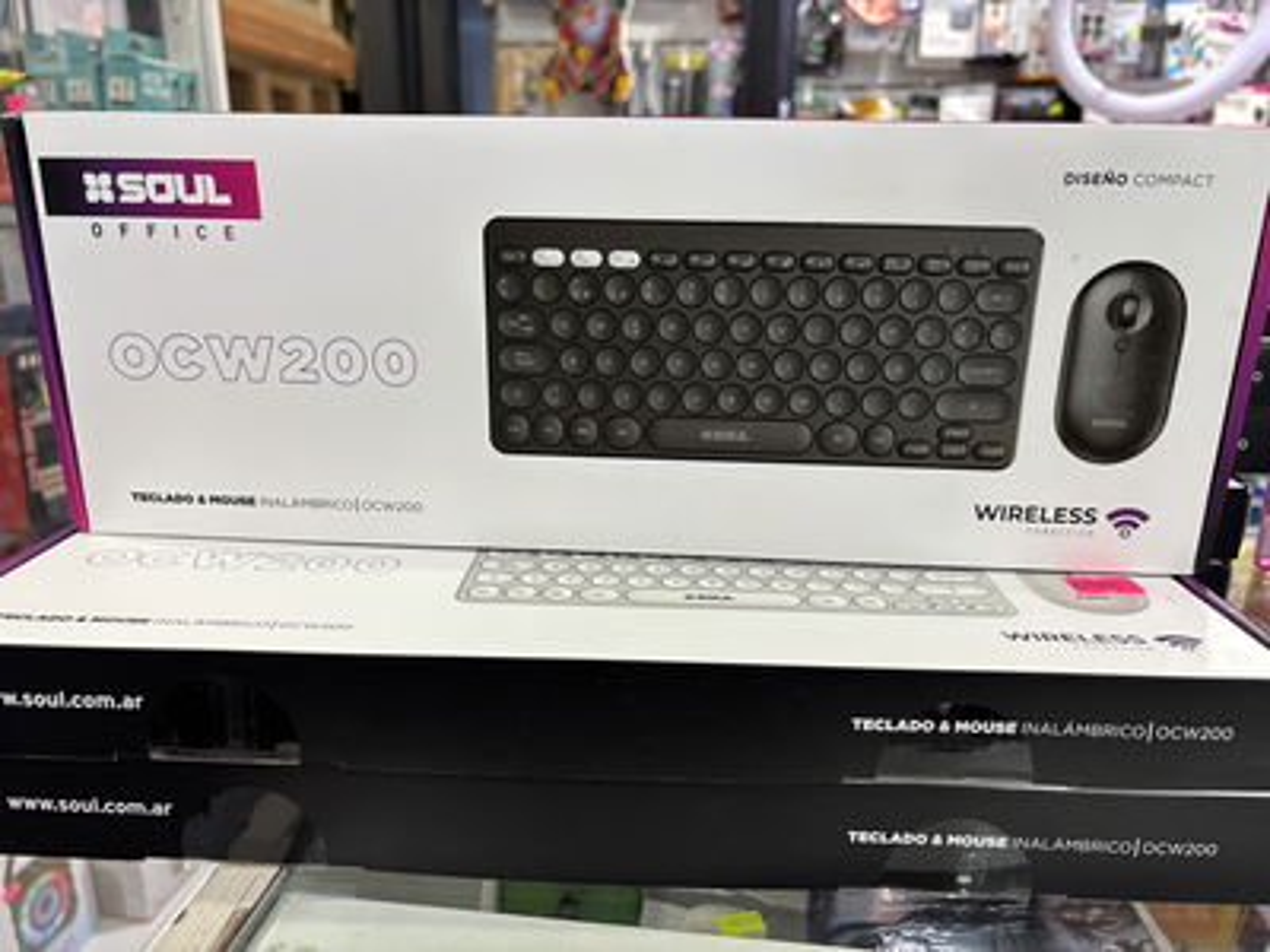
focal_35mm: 26
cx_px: 635
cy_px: 476
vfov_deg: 53.1
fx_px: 954
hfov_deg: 67.3
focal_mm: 5.96
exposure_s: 1/100
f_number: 1.6
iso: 125
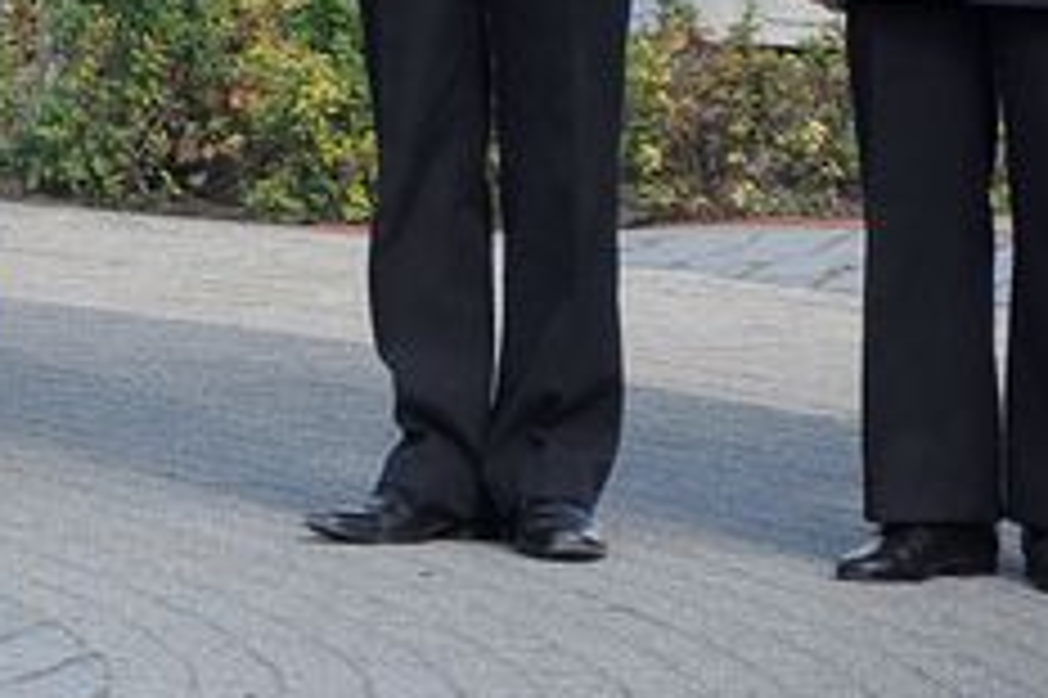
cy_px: -480
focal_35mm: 575
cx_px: -801
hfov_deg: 3.6
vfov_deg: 2.4
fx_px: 16721
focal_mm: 105
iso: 400
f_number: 5.6
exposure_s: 1/500
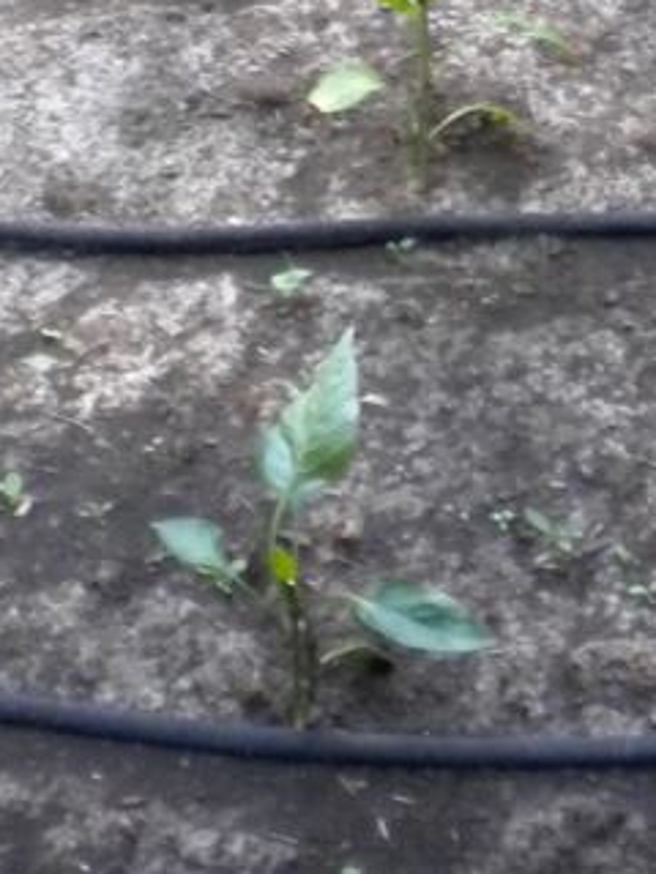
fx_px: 2577
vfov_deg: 17.6
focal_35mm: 102
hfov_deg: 14.2
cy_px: -373
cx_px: 708
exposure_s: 1/51.2
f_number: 3.1
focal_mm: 6.3
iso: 400
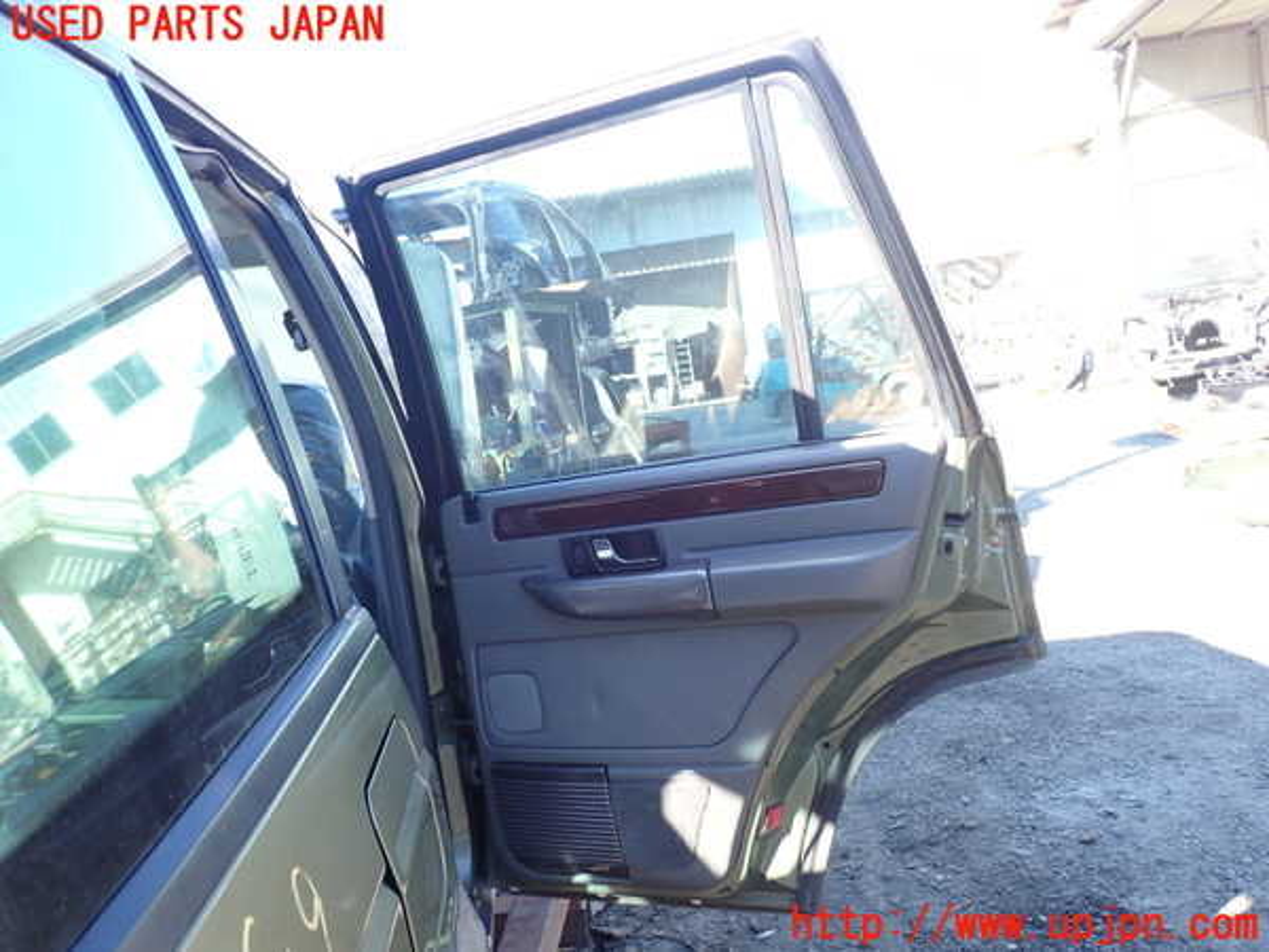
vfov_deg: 46.8
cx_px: 634
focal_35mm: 30
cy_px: 476
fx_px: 1100
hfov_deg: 60.0
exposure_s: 1/80
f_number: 3.2
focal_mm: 5.4
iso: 100
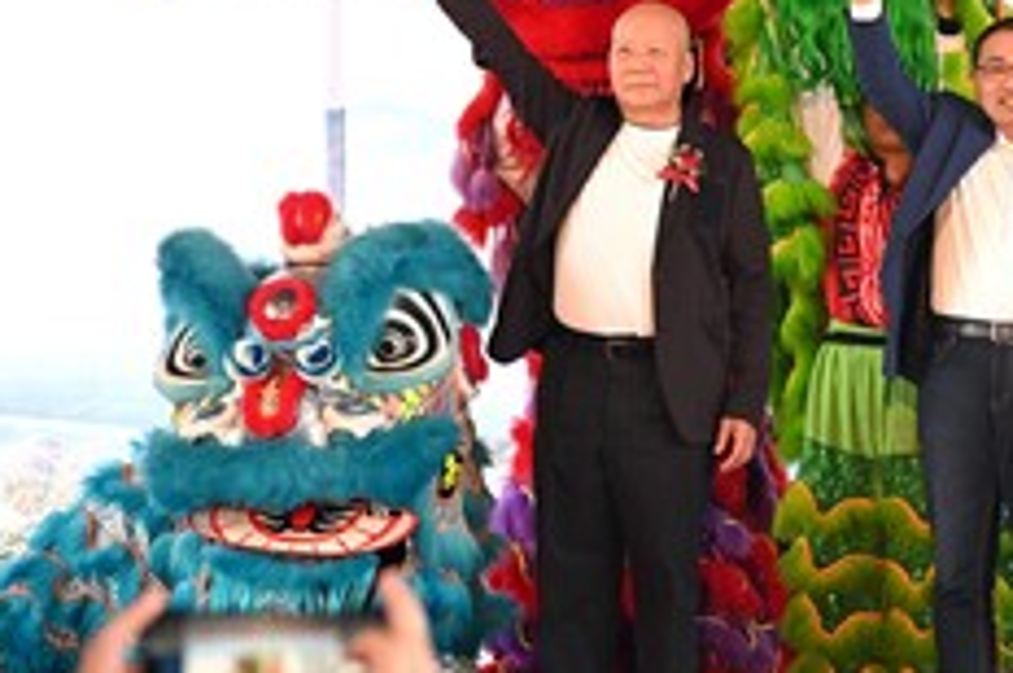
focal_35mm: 190
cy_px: 173
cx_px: 847
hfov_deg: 10.8
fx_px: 5339
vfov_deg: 7.2
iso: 2200
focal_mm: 110
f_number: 5.6
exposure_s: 1/250
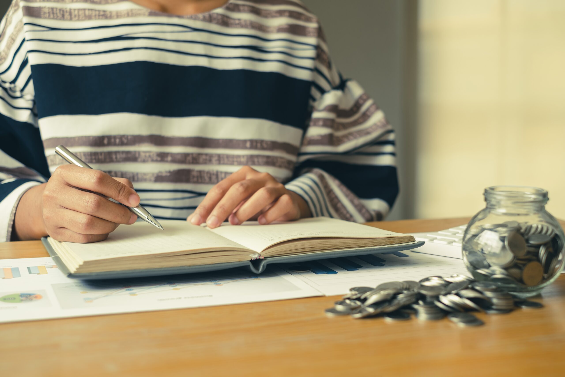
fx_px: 832
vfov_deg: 25.5
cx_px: 282
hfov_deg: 37.5
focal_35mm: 53
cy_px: 188
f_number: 2.8
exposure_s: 1/180
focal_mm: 35
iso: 200
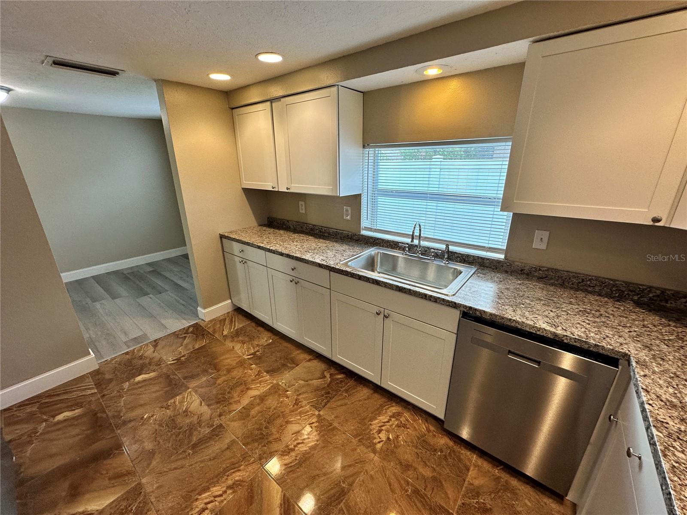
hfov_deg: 102.1
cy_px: 258
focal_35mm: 14
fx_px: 278
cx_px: 344
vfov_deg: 85.7
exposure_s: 1/120
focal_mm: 2.22
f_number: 2.2
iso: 100
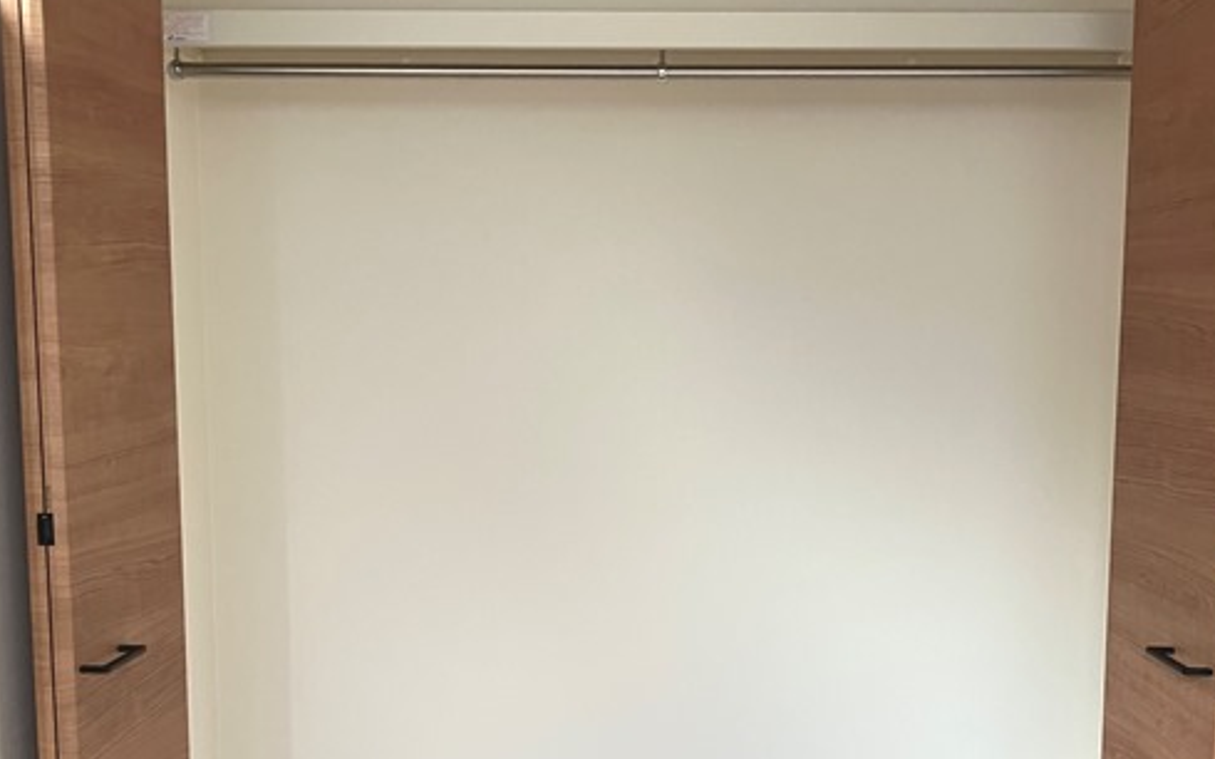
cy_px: 494
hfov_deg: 43.5
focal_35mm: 46
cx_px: 650
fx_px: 1523
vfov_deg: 27.8
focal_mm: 3.99
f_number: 1.8
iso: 200
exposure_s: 1/60
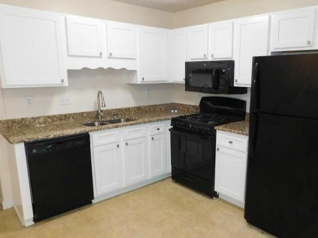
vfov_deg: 49.7
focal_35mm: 28
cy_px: 126
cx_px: 188
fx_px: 257
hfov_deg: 63.0
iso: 320
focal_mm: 4
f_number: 3
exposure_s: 1/30
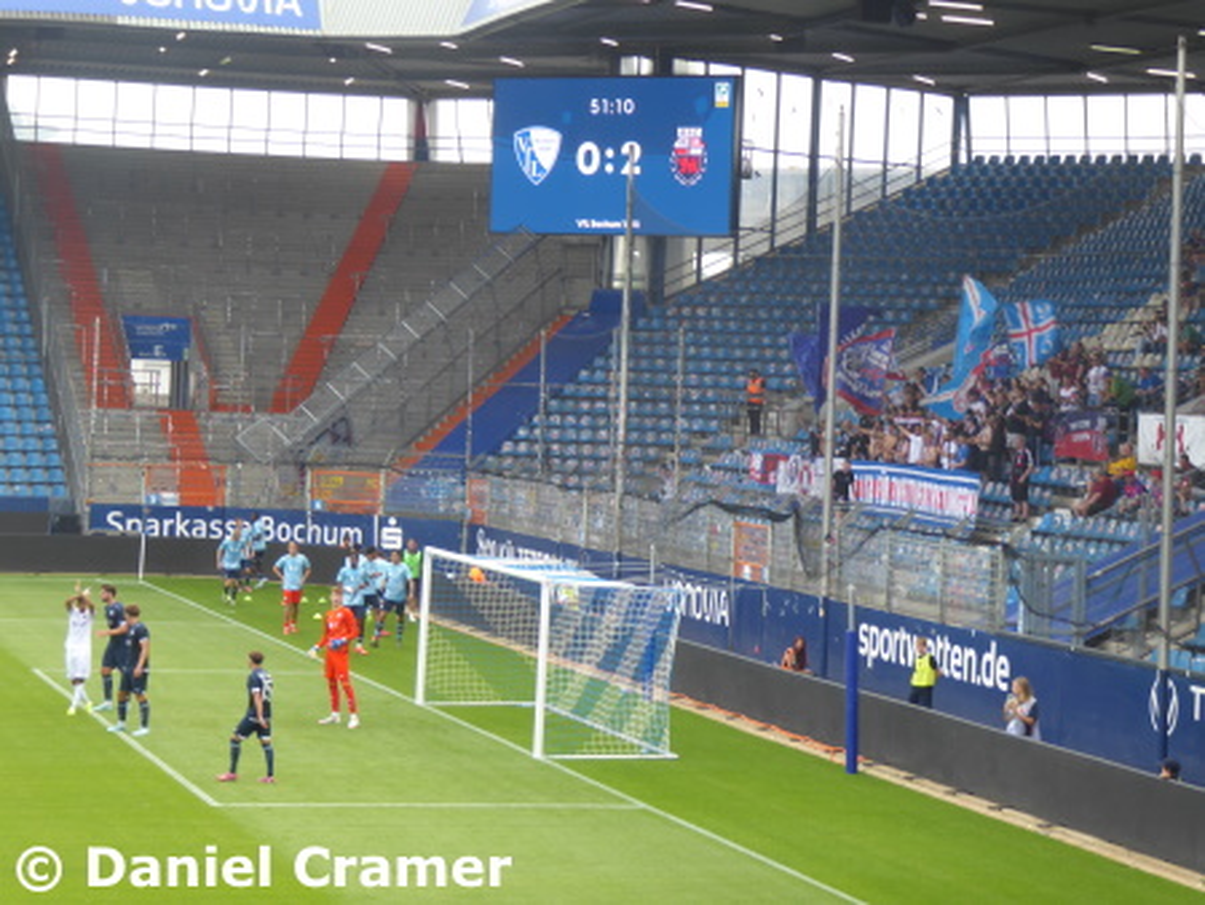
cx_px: 602
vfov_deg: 13.8
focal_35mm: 107
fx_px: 3727
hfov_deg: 18.4
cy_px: 452
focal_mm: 17.5
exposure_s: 1/80
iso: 80
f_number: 5
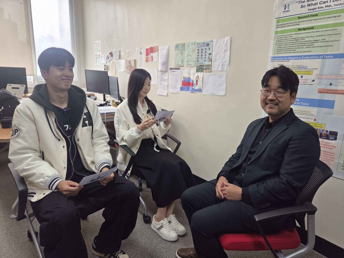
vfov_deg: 58.9
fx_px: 229
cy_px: 129
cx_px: 172
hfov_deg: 73.9
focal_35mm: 23
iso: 125
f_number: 1.8
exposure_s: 1/180
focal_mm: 5.4
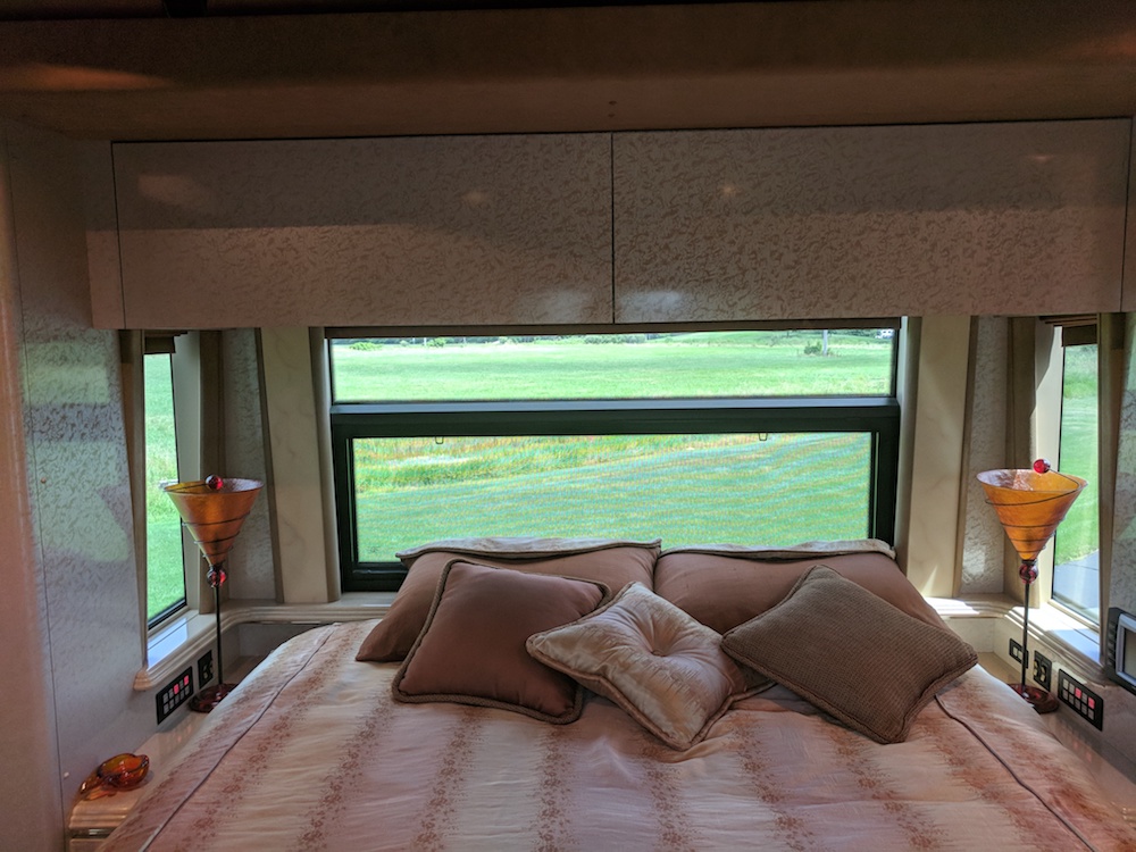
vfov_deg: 53.1
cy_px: 426
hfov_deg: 67.3
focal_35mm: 26
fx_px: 853
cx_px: 568
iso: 152
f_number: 2
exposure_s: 1/120
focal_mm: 4.67
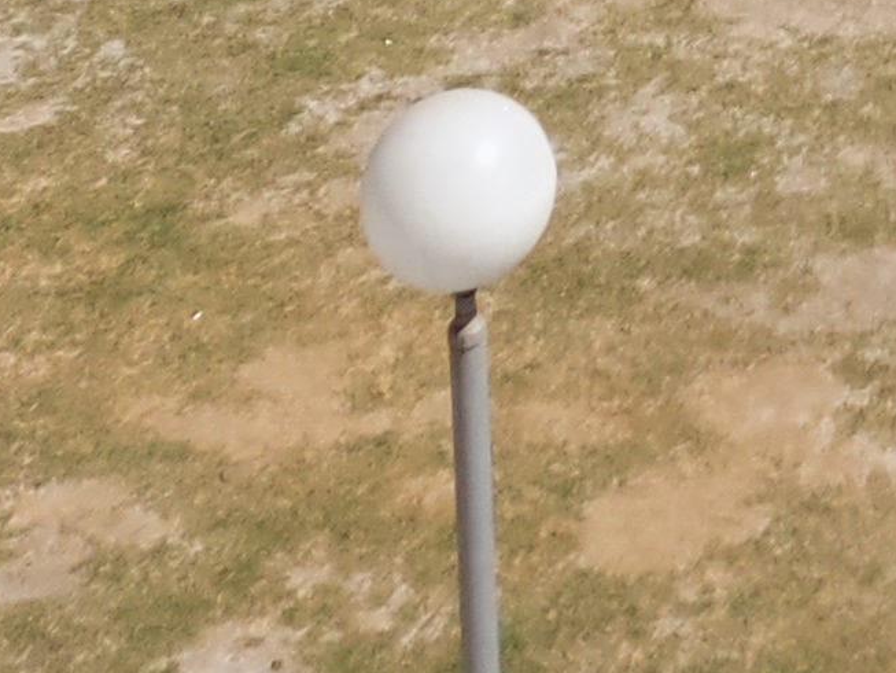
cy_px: -1505
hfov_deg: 10.7
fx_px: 4401
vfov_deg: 7.4
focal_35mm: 170
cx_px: 1776
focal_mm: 5.23
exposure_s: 1/1191
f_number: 1.8
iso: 32
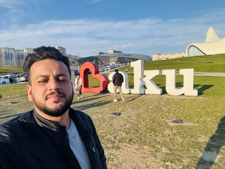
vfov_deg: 58.9
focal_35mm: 23
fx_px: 149
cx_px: 112
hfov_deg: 73.9
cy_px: 84
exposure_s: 1/720
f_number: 1.9
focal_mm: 2.69
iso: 25
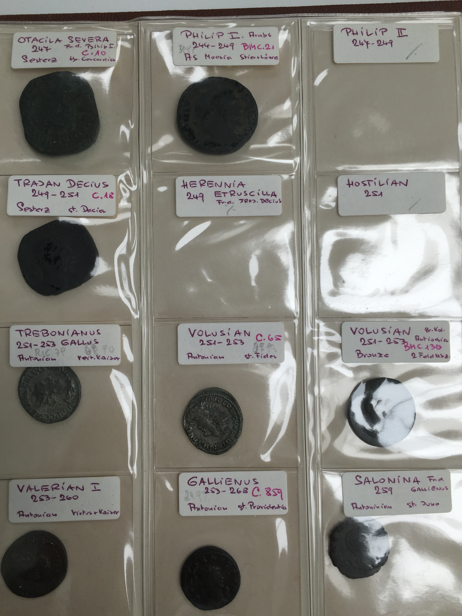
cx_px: 231
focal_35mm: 29
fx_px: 516
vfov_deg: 61.7
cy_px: 308
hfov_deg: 48.2
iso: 32
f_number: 2.2
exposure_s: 1/124
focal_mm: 4.15
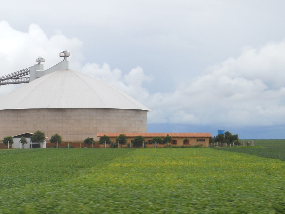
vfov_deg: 17.3
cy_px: 159
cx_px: -44
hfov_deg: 21.6
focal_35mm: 85
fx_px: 700
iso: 80
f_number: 6
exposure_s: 1/320
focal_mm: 6.4
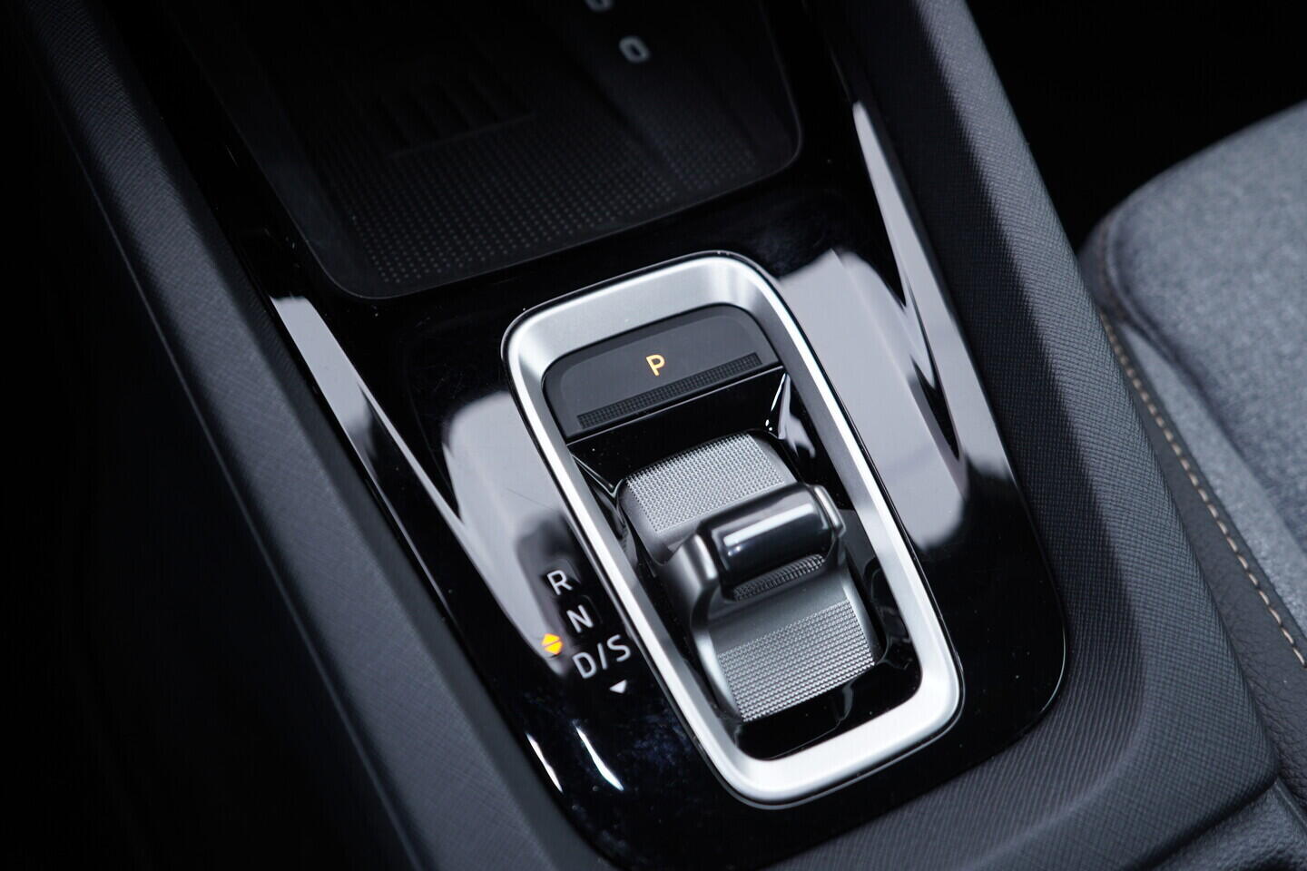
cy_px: 436
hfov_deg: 53.1
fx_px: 1307
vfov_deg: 36.9
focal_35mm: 36
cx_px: 654
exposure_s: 1/40
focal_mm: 24
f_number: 2.8
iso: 160
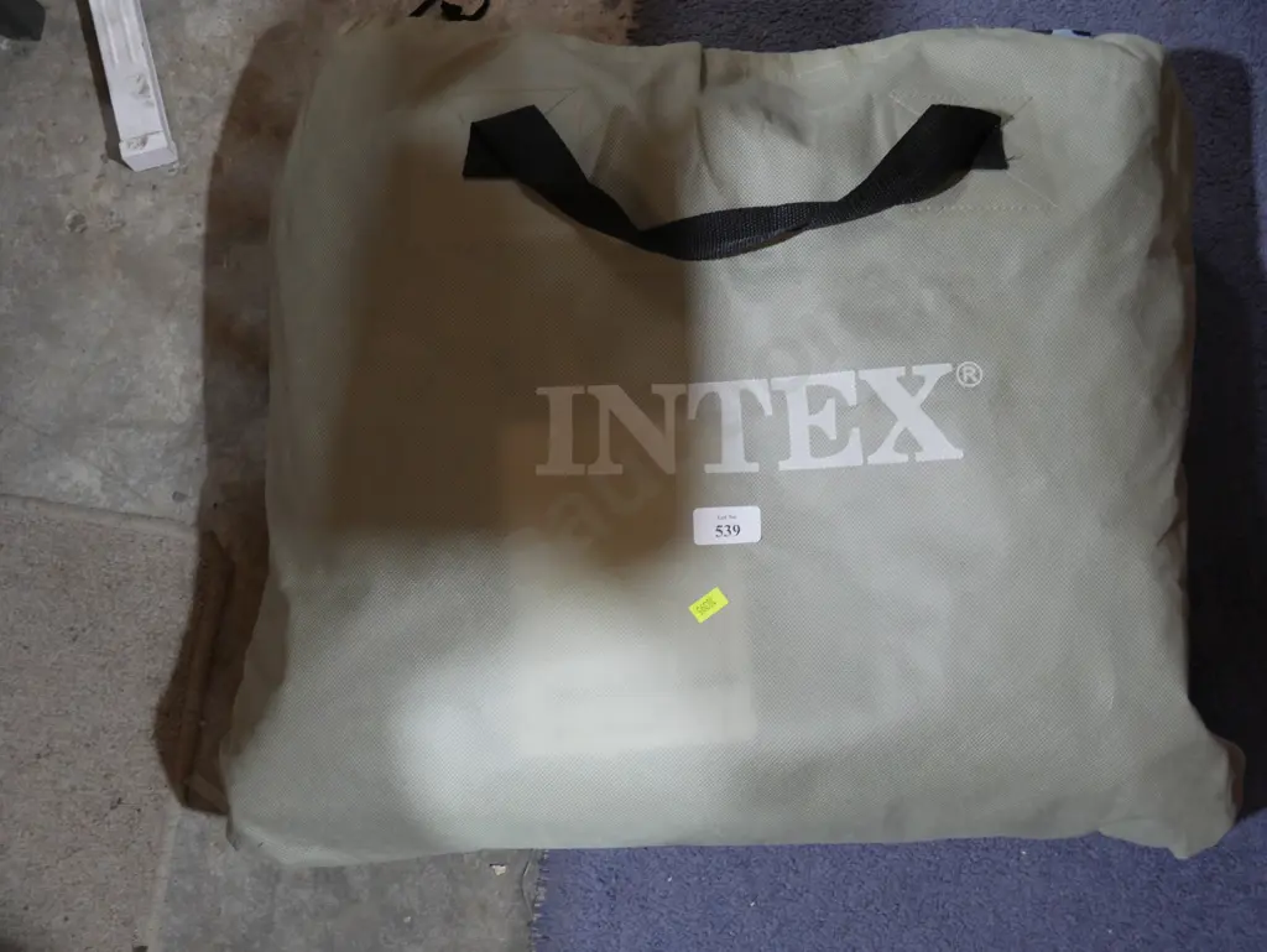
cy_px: 476
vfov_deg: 30.3
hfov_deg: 39.6
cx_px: 634
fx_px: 1758
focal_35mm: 48
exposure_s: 1/60
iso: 800
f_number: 5.2
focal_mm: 24
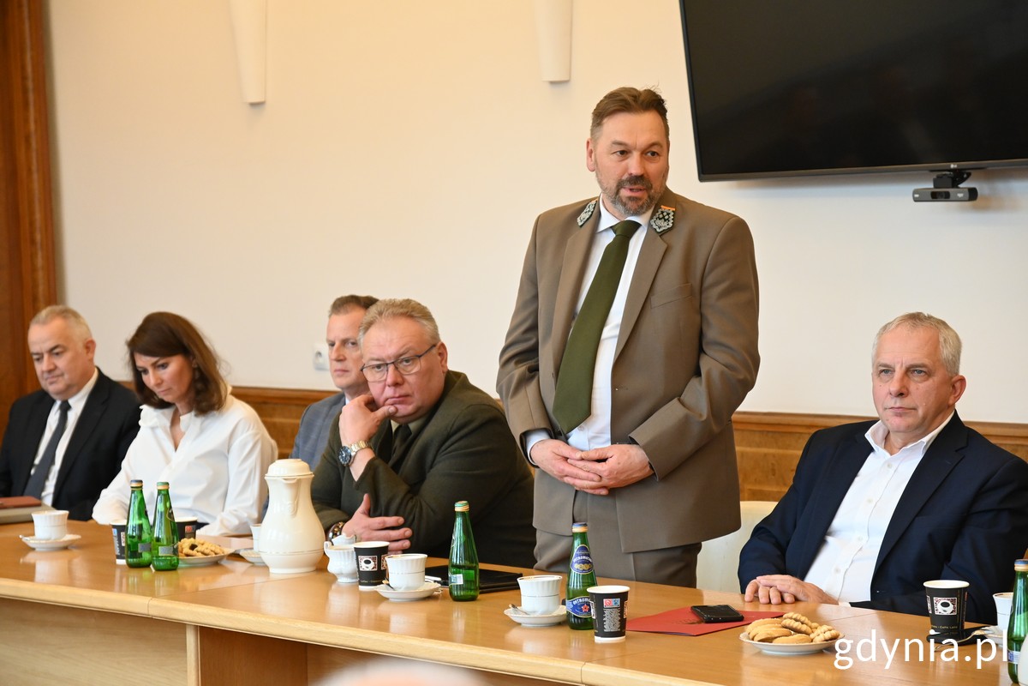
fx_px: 2998
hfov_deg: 19.5
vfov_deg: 13.0
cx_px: 514
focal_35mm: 105
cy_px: 343
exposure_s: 1/125
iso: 2200
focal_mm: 70
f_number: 4
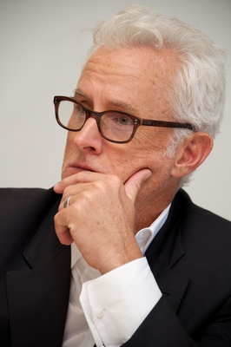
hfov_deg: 6.9
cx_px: 116
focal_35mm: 200
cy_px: 174
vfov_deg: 10.3
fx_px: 1928
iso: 500
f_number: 5.6
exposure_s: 1/60
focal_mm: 200
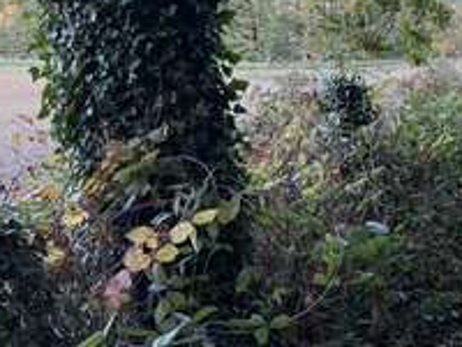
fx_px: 801
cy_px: 115
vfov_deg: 24.3
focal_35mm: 60
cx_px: 552
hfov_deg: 28.2
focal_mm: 6.76
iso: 200
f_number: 1.78
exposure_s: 1/192
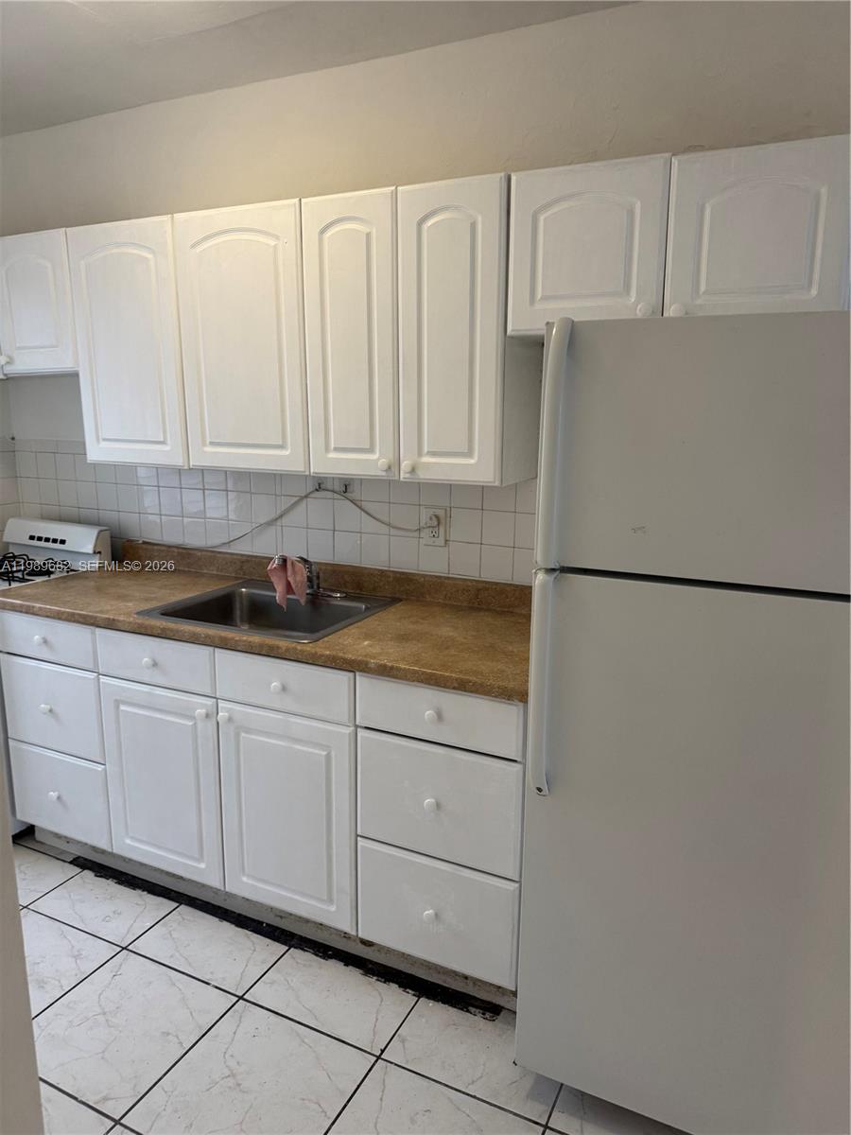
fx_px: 787
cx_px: 426
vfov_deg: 71.6
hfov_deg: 56.8
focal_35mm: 24
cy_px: 568
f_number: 1.78
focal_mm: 6.76
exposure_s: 1/120
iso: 200
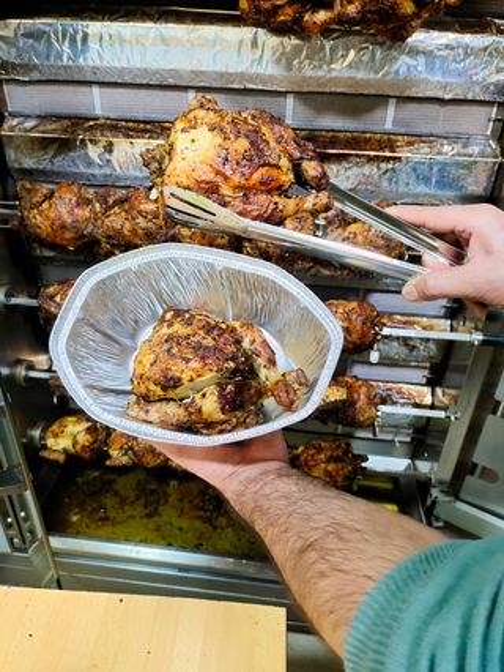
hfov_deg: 54.9
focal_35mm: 25
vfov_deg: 69.4
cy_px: 336
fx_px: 485
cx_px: 252
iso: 1522
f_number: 1.89
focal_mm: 5.42
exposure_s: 1/33.3
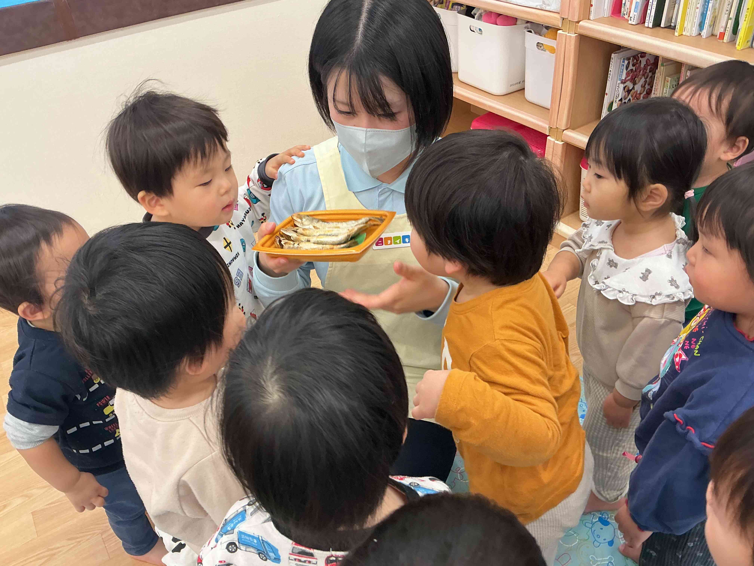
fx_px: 632
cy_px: 283
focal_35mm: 29
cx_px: 377
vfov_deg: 48.2
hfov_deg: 61.7
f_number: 1.8
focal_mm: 3
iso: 40
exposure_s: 1/60
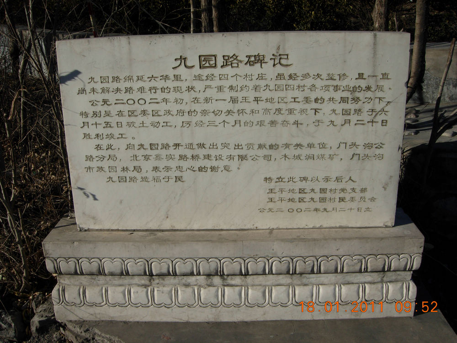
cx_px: 228
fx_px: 475
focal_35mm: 36
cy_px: 172
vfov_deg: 39.7
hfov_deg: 51.4
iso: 50
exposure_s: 1/470
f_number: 6.8
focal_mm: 7.5
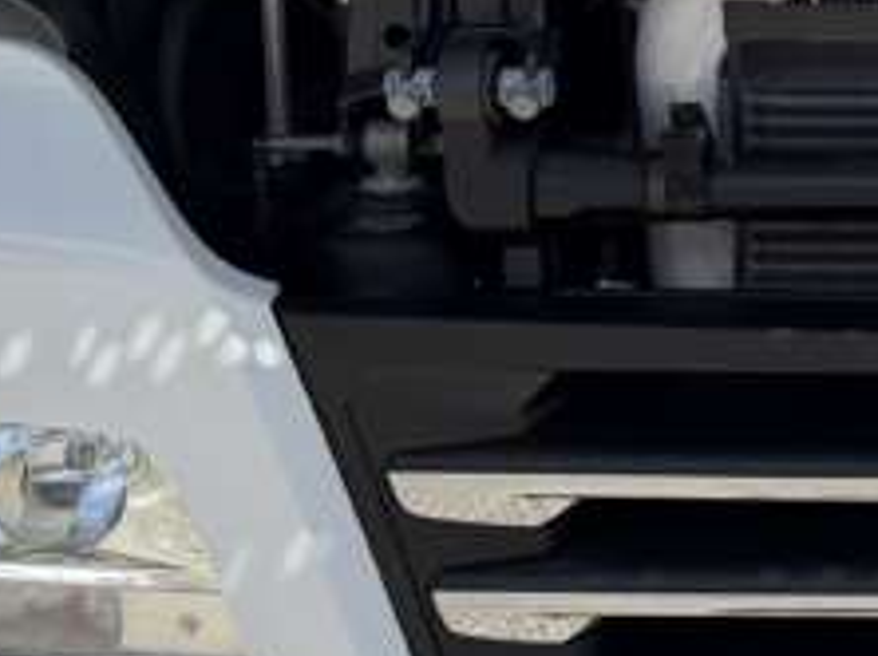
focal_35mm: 117
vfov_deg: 12.3
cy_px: -158
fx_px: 2964
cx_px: 1250
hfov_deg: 15.7
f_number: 1.78
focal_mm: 6.76
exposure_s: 1/4405
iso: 100
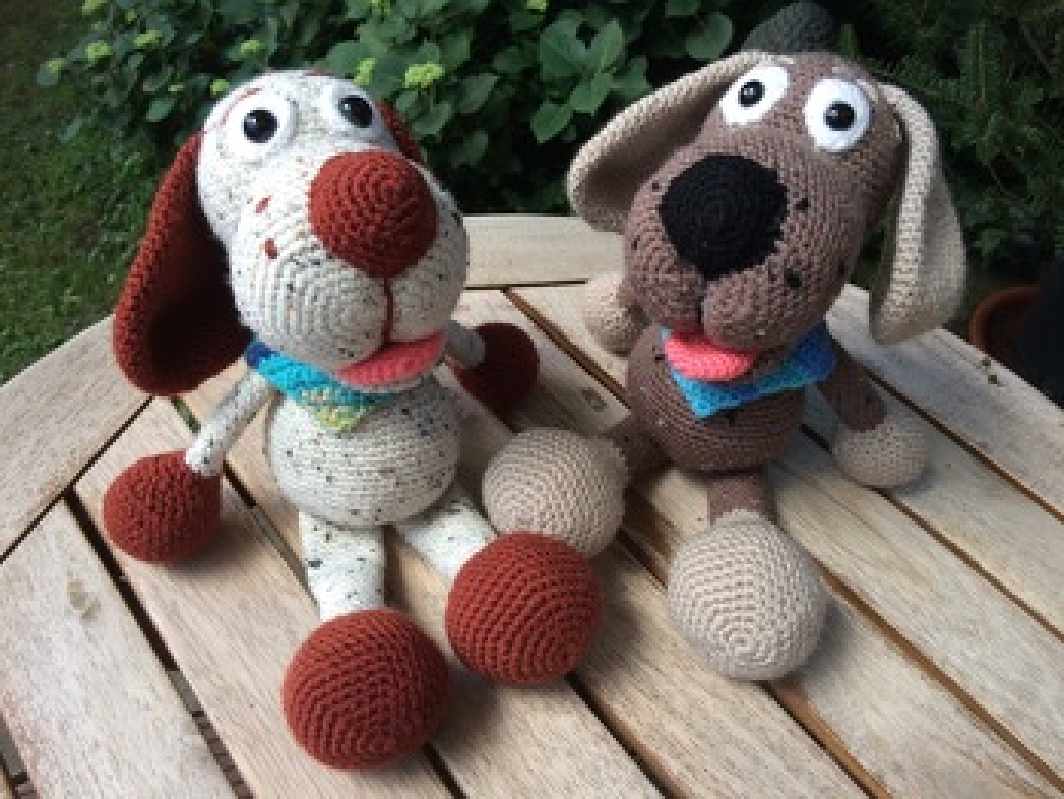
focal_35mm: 29
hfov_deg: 61.6
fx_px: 892
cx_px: 532
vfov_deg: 48.3
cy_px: 400
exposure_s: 1/100
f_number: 2.2
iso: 64
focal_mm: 4.15
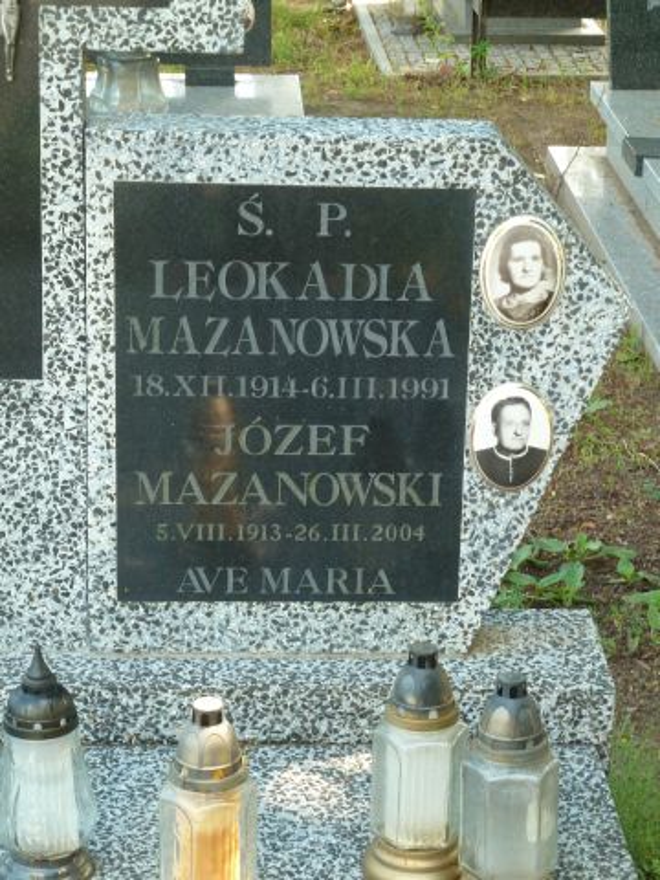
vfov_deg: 20.4
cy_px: 440
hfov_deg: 15.4
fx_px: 2440
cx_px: 330
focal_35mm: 96
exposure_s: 1/50
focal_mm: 15.8
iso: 200
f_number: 4.3
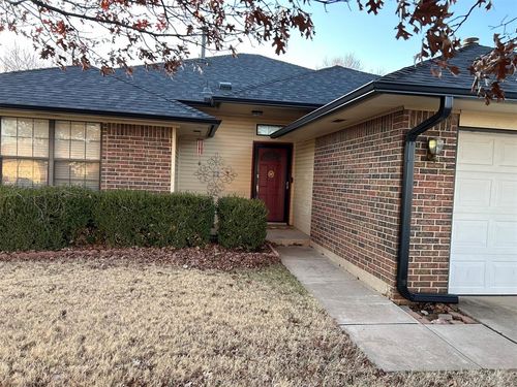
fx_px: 388
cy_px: 194
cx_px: 258
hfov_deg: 67.3
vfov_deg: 53.1
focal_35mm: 26
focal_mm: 5.7
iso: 50
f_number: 1.5
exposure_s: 1/177
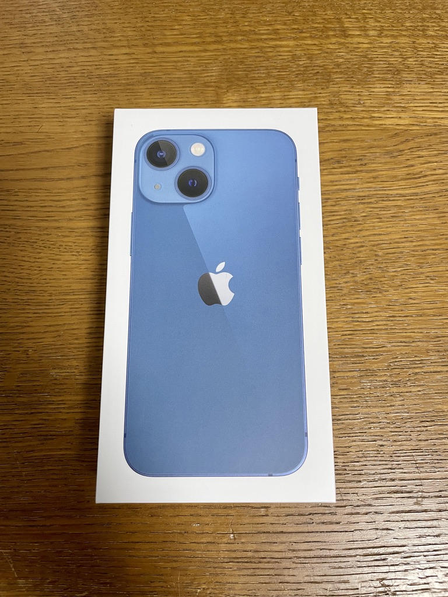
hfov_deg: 53.1
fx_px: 449
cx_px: 224
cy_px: 298
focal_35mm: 26
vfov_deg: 67.3
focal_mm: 4.2
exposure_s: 1/60
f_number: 1.6
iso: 160
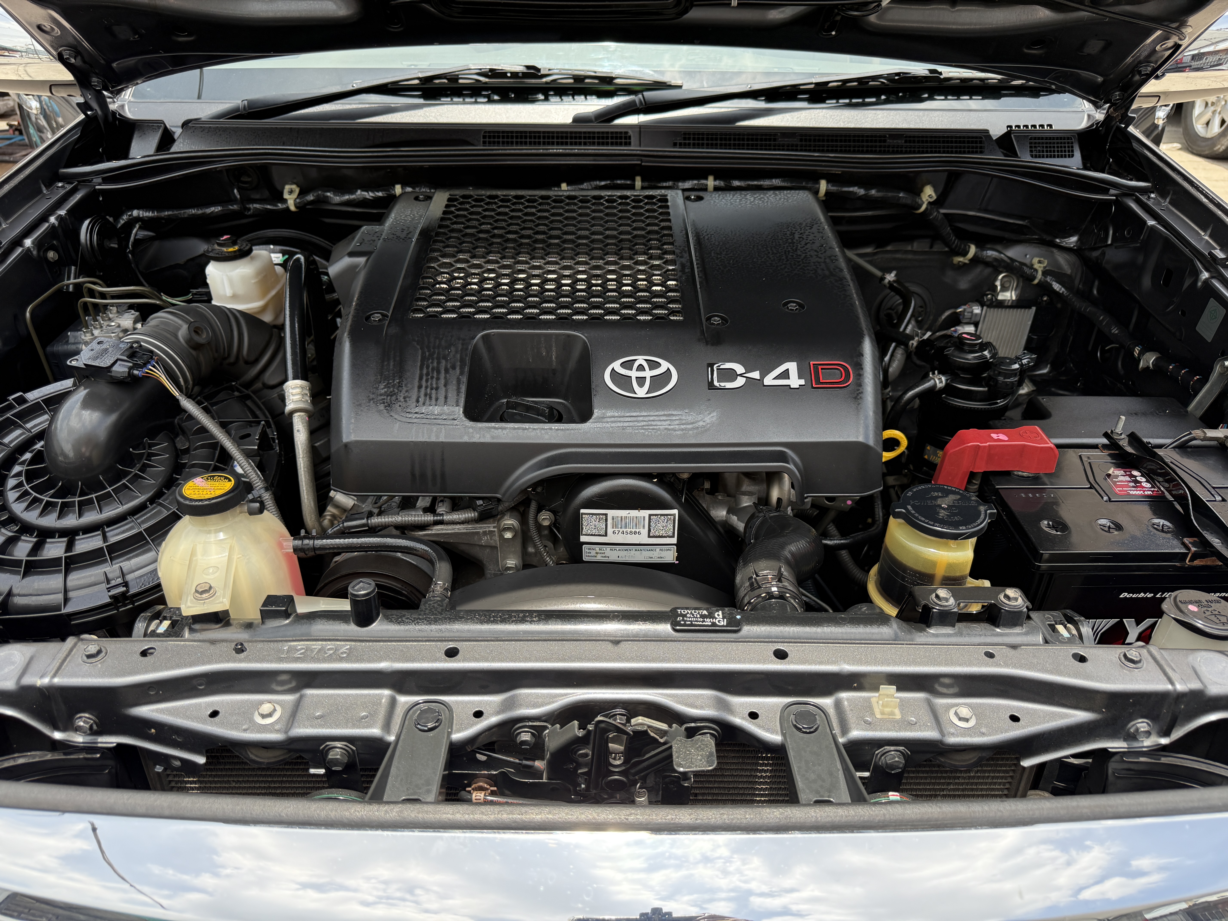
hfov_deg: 71.6
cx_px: 614
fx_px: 851
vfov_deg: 56.8
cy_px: 460
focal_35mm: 24
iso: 100
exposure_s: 1/1075
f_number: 1.78
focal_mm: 6.76
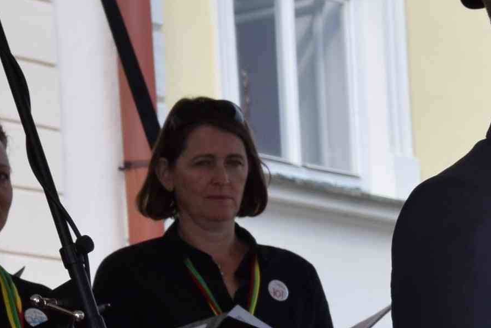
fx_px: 5156
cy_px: 188
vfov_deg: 3.6
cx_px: 593
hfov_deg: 5.4
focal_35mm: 378
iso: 400
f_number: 13
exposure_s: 1/200
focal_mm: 75
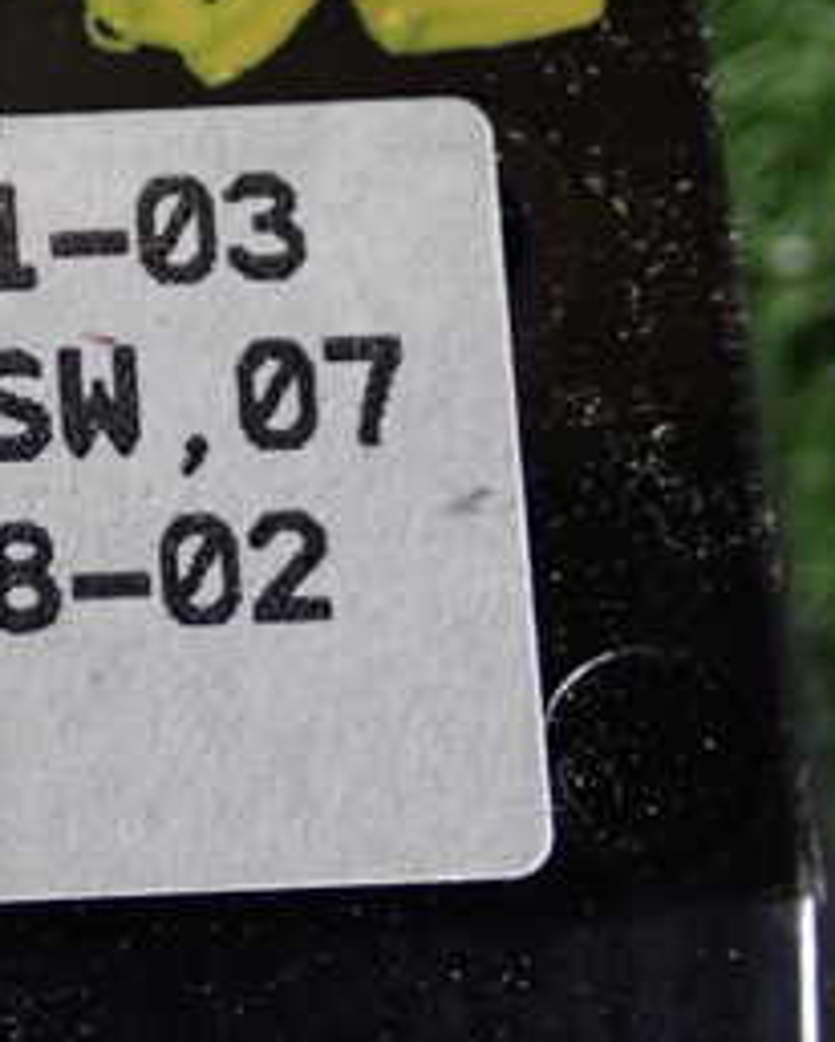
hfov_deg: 11.5
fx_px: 4073
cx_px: -162
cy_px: 531
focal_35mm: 132
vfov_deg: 14.6
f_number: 3.5
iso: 500
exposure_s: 1/80
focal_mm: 10.35
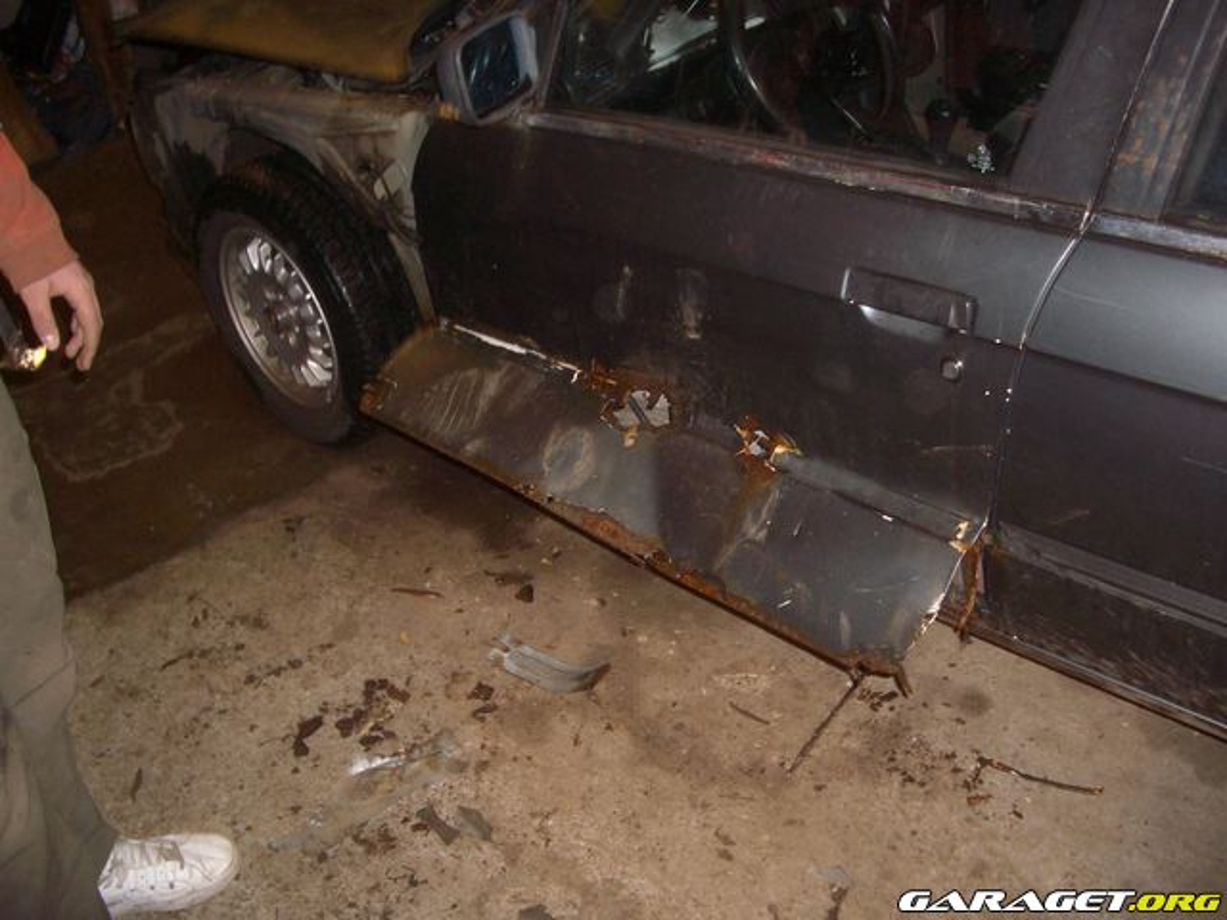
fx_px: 1241
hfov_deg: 52.6
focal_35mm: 35
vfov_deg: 40.7
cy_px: 460
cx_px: 614
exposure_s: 1/60
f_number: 2.6
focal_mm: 5.8
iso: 100
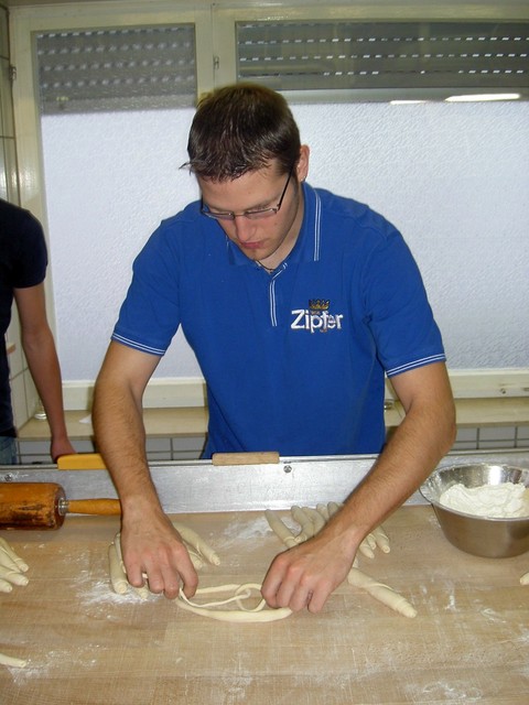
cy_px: 352
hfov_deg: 36.8
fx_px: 795
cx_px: 264
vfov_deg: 47.9
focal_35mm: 39
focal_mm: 8
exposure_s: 1/59.5
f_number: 2.8
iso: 100
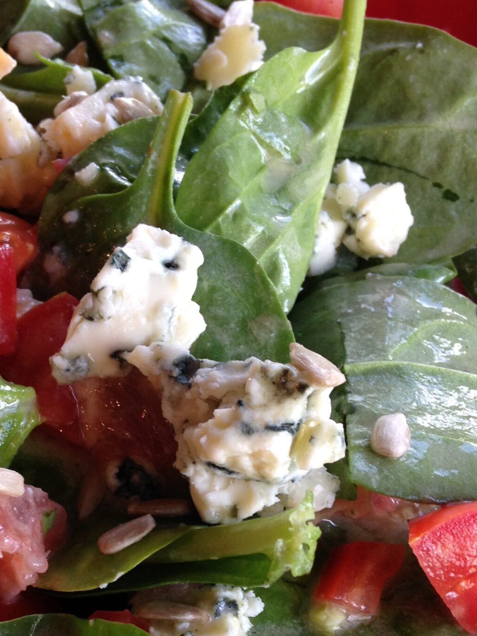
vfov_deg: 30.4
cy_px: 511
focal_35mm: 62
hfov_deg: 23.4
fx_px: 1139
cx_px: 114
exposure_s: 1/24
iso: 50
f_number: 2.4
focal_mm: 4.12
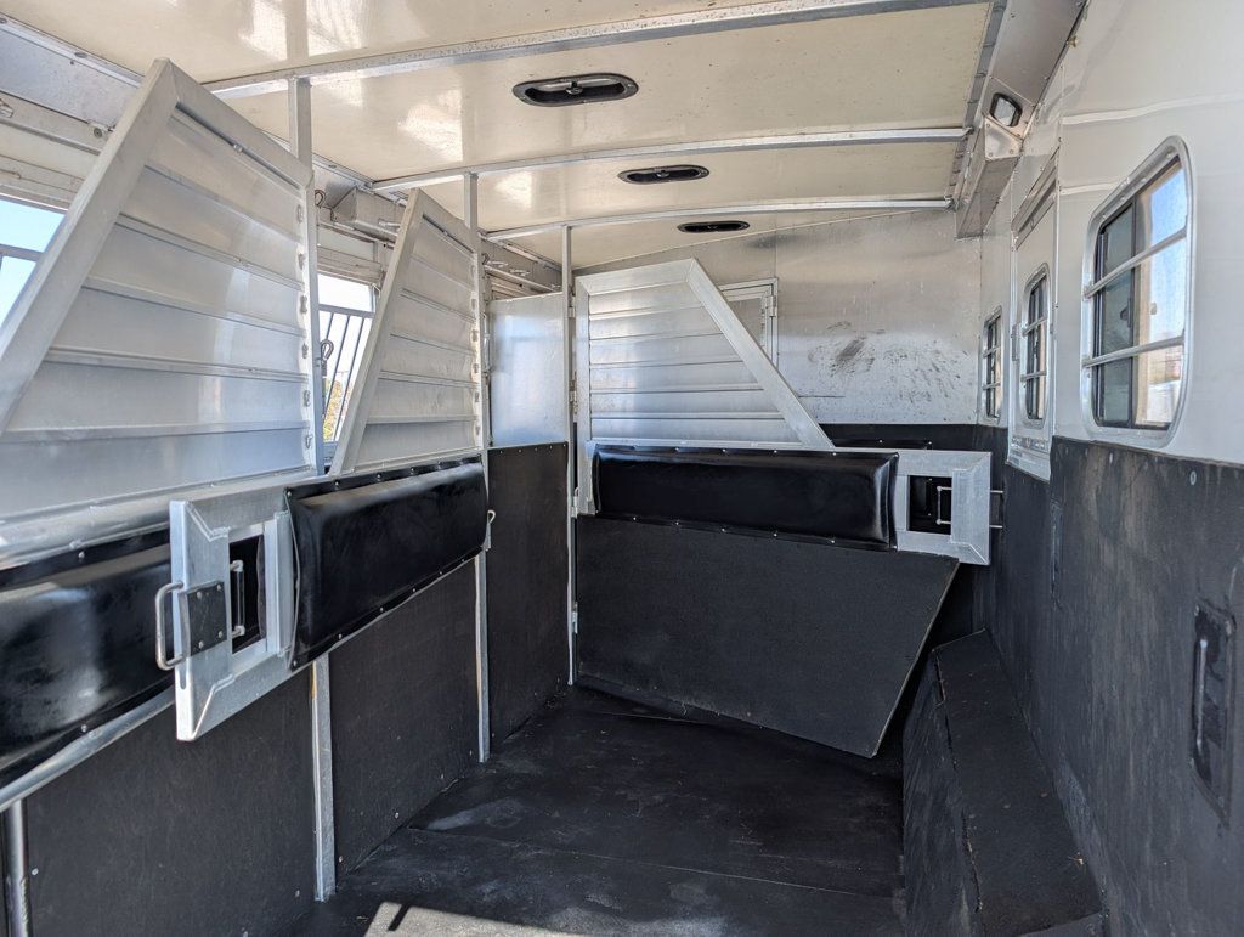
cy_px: 468
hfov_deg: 71.5
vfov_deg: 56.9
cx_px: 622
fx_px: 864
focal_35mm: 24
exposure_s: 1/194
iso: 17
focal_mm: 6.9
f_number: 1.68
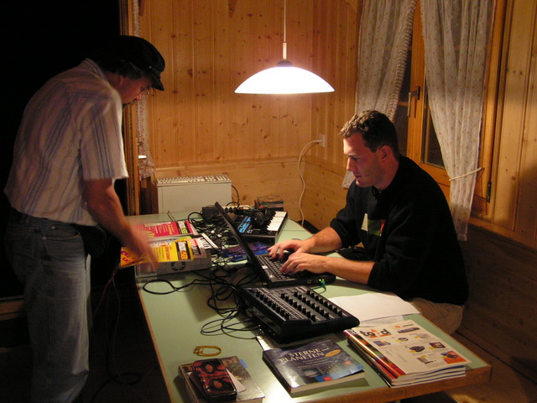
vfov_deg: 37.7
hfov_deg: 49.0
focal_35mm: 38
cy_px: 202
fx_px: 589
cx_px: 268
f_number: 2.8
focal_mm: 6.3
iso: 200
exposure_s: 1/10
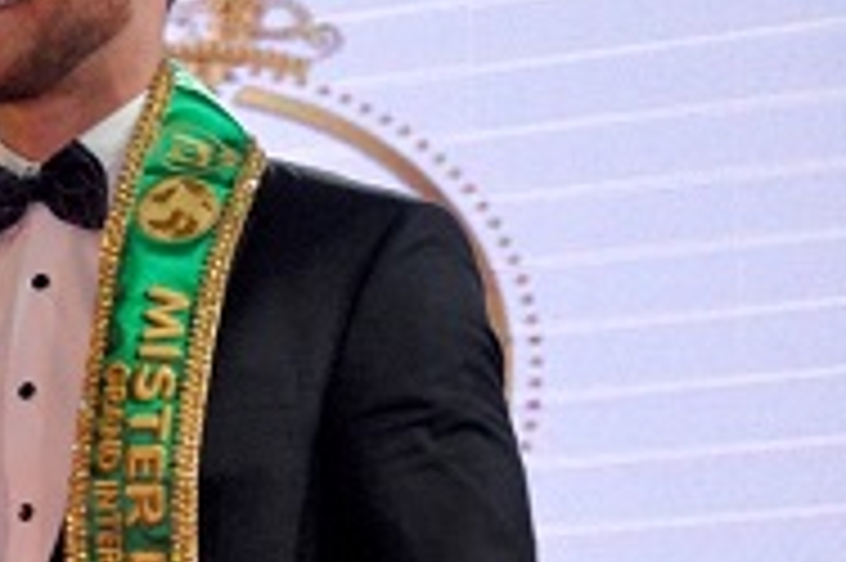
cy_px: 373
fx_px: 7944
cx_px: -252
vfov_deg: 4.1
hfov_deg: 6.1
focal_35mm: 338
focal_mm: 85
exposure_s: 1/125
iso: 2000
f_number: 6.3
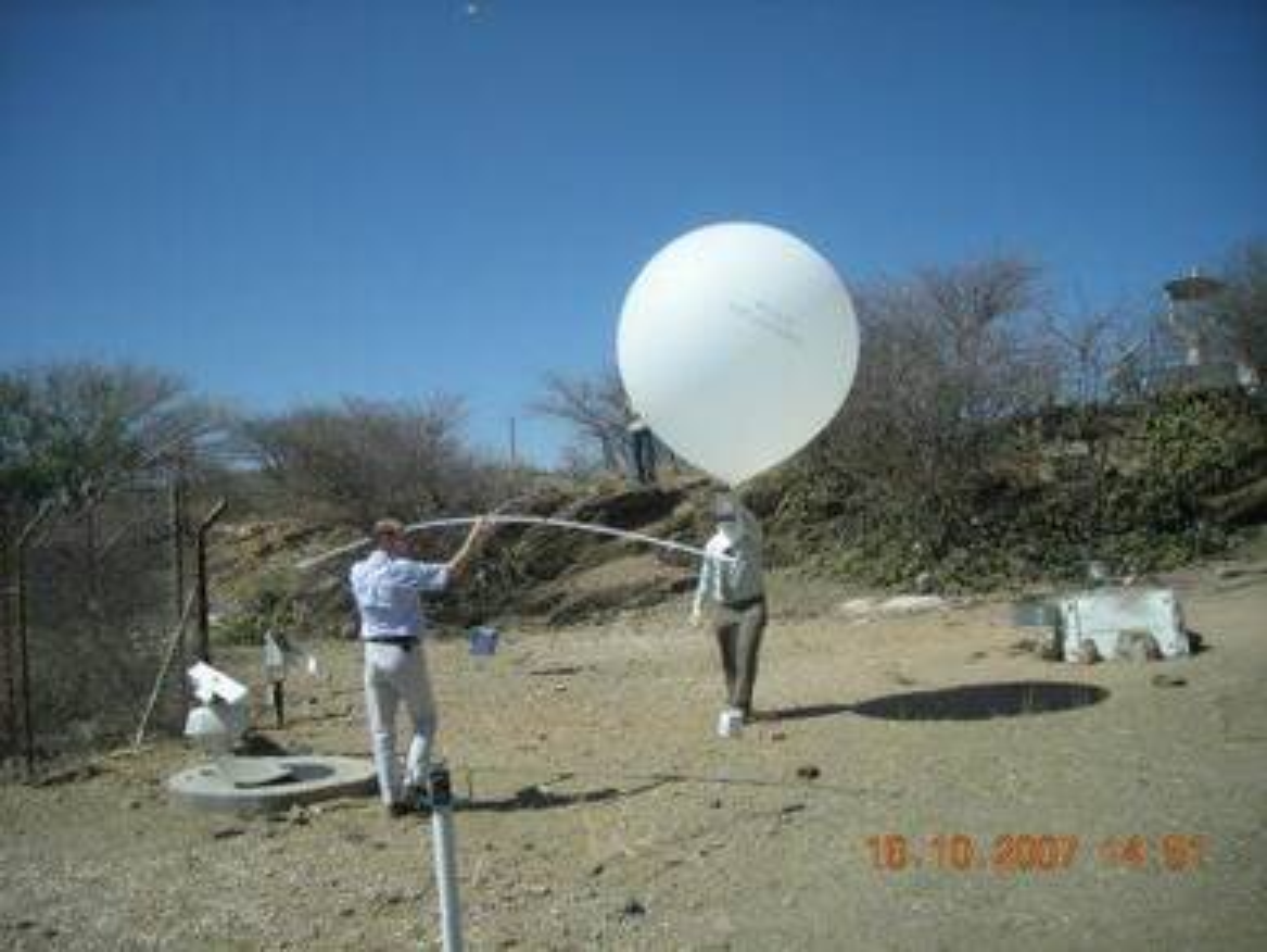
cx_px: 634
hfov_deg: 52.6
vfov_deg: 40.7
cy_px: 476
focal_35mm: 35
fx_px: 1281
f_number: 5.7
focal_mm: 5.7
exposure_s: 1/350
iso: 50
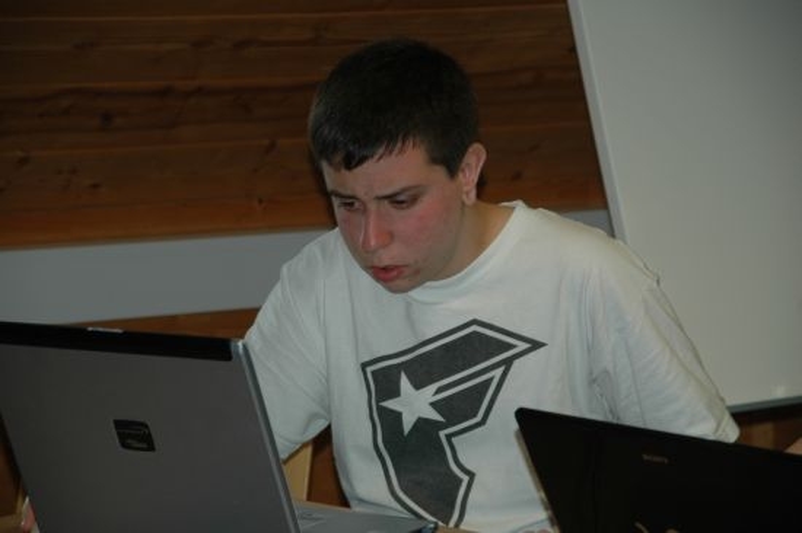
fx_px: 3006
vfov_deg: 10.1
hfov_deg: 15.2
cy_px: 266
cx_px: 401
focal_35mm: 135
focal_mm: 90
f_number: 5.6
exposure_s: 1/60
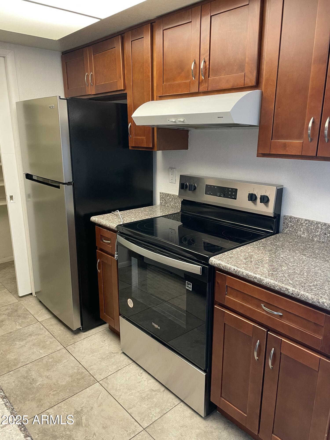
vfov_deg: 67.3
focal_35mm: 26
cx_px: 165
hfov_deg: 53.1
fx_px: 330
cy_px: 220
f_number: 1.6
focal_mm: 4.2
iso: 160
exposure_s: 1/60
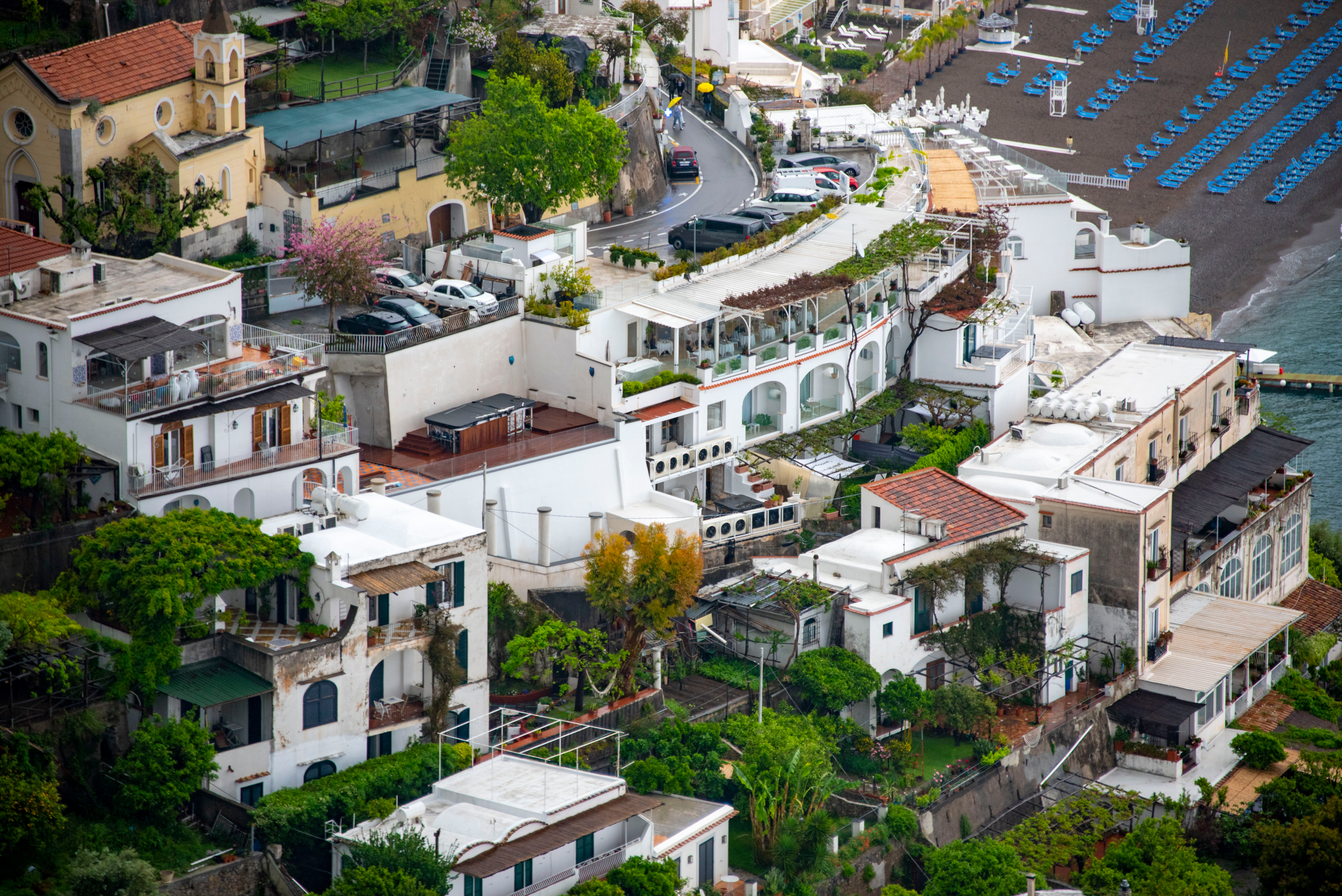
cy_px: 448
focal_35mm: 210
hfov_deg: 9.8
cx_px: 671
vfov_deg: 6.5
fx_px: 7831
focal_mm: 210
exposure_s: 1/400
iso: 500
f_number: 5.6
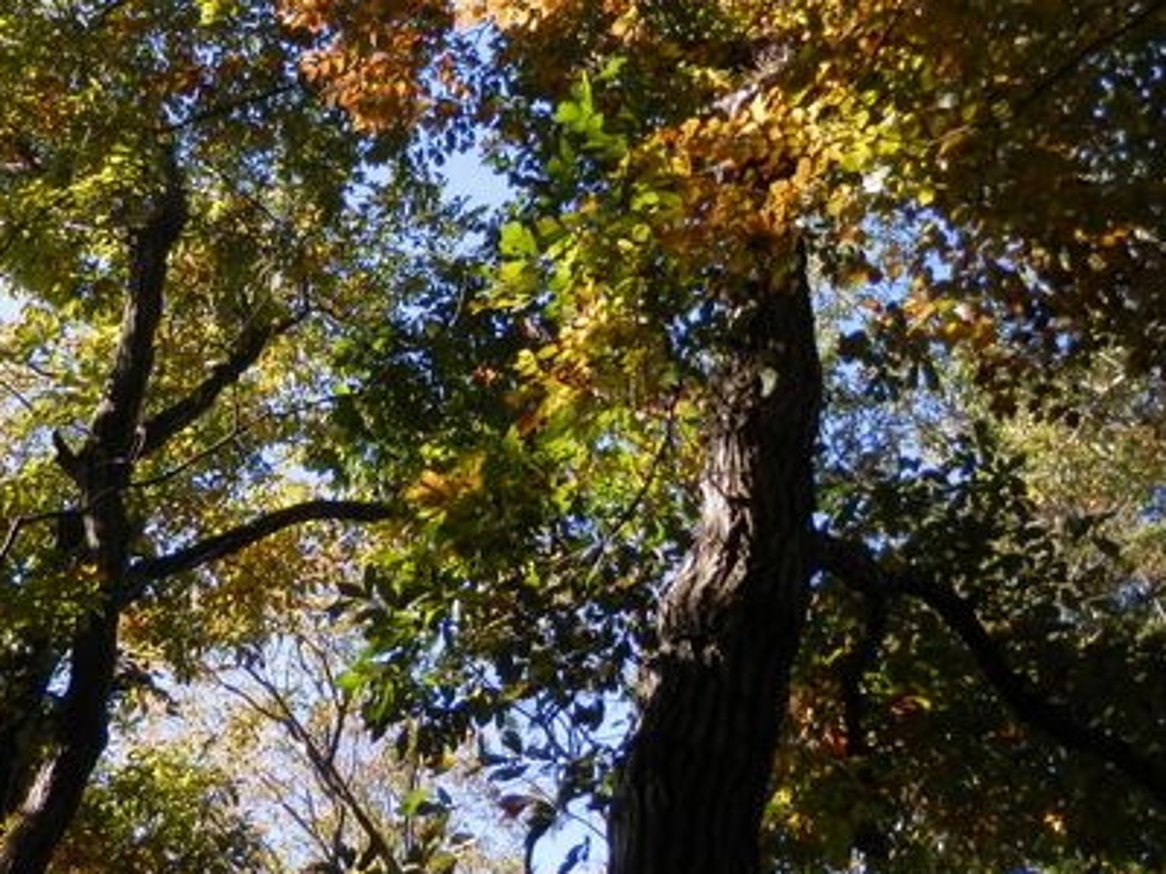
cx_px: 379
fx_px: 1684
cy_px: 288
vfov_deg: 28.9
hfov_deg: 37.7
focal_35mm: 50
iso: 80
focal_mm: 4.5
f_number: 3
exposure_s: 1/250
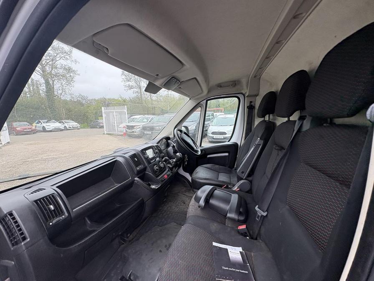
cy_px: 140
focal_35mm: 14
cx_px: 187
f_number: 2.2
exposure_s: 1/117
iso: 50
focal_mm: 2.22
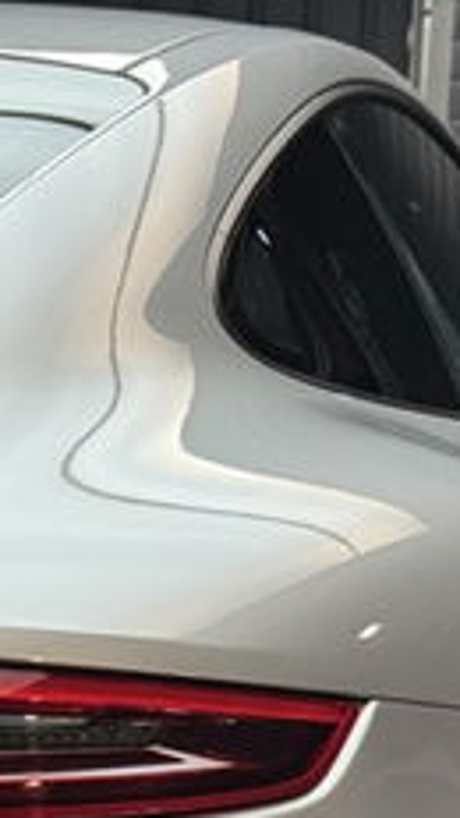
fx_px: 3772
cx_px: -287
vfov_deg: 12.2
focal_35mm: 174
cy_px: 882
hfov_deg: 6.9
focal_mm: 6.76
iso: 50
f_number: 1.78
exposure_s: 1/50
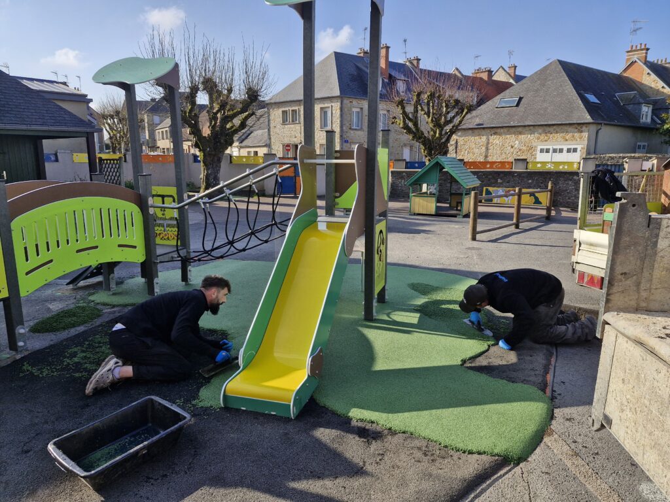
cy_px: 251
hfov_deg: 73.9
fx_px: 445
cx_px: 335
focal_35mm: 23
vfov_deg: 58.9
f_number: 1.8
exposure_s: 1/1184
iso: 50
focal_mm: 5.54
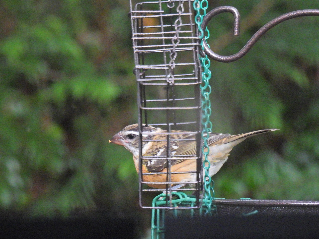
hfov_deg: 1.7
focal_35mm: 1200
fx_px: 11058
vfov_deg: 1.2
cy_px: 120
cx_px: 160
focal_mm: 214
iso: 1400
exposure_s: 1/125
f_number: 6.3
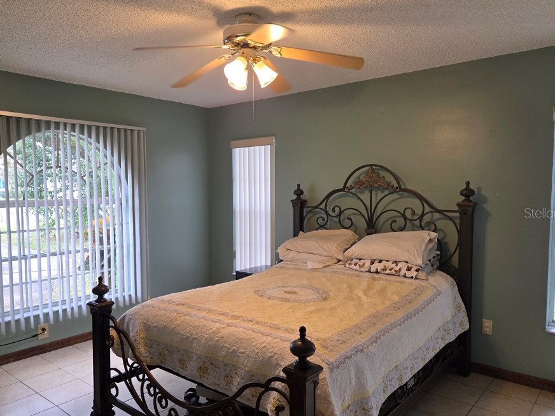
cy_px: 212
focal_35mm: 27
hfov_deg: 65.3
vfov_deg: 51.4
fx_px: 433
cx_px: 258
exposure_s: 1/120
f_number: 1.8
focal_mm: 5.4
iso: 160
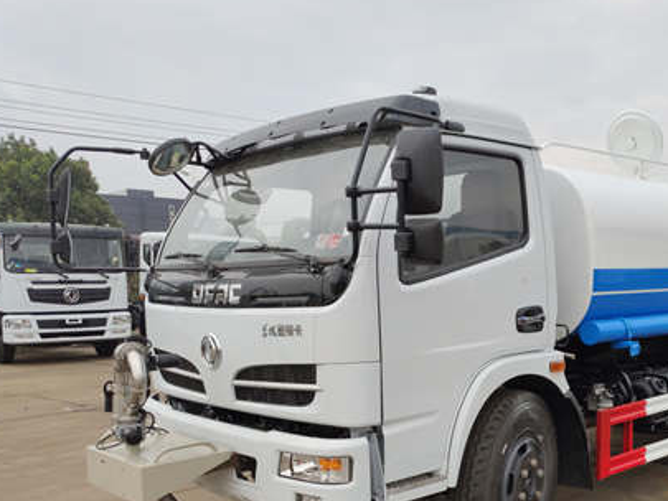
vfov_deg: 35.6
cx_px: 472
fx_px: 772
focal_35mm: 40
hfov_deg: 45.7
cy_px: 335
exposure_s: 1/409
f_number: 1.75
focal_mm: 4.75
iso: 112
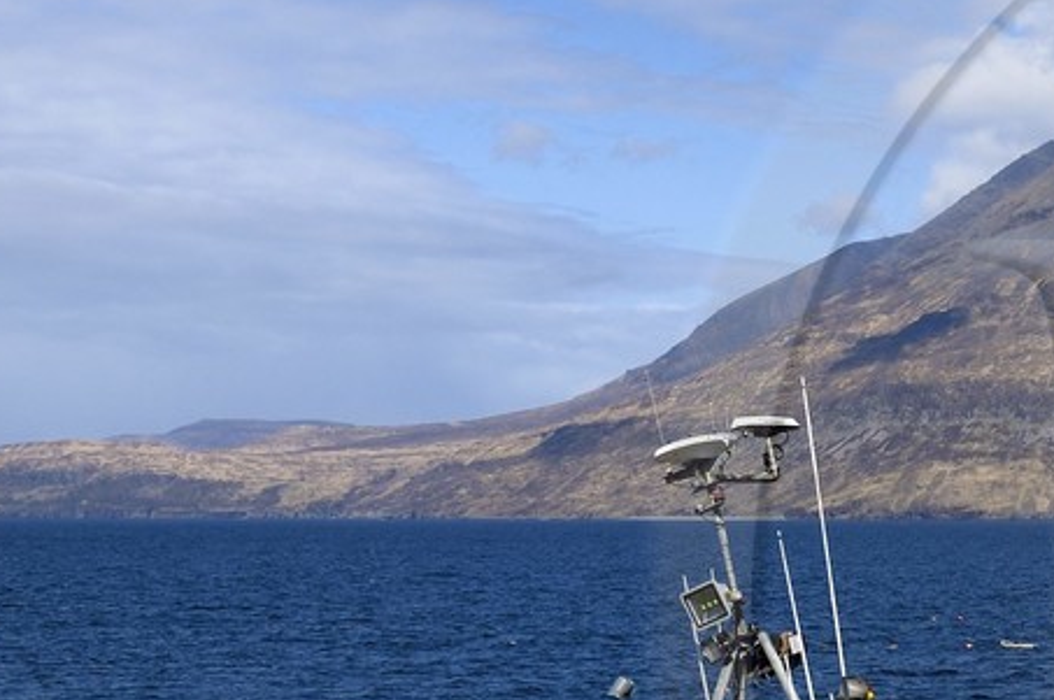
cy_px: 621
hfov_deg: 15.7
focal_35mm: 120
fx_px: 3509
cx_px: 1605
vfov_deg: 11.3
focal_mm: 34
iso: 200
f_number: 16
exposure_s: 1/320
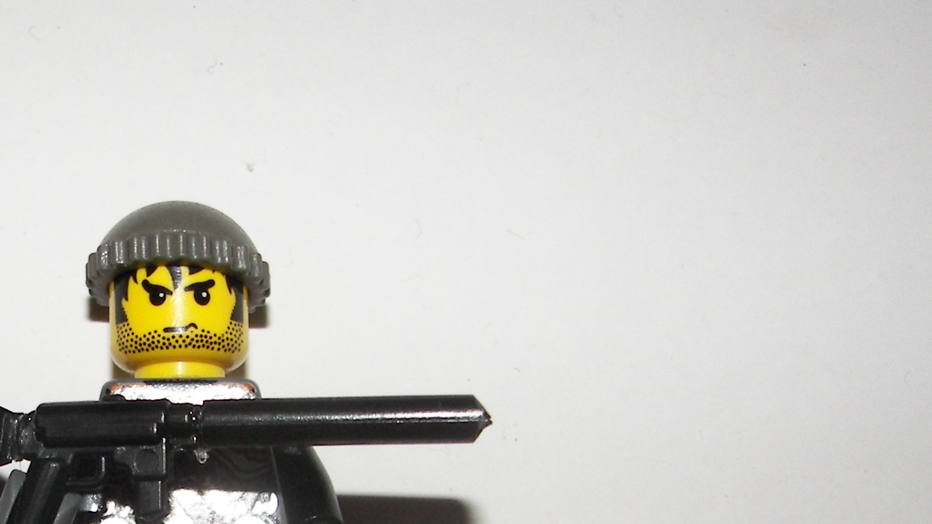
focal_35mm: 73
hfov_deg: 28.3
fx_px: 1804
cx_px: 170
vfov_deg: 16.2
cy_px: 515
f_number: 2.8
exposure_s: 1/30
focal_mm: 6
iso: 100
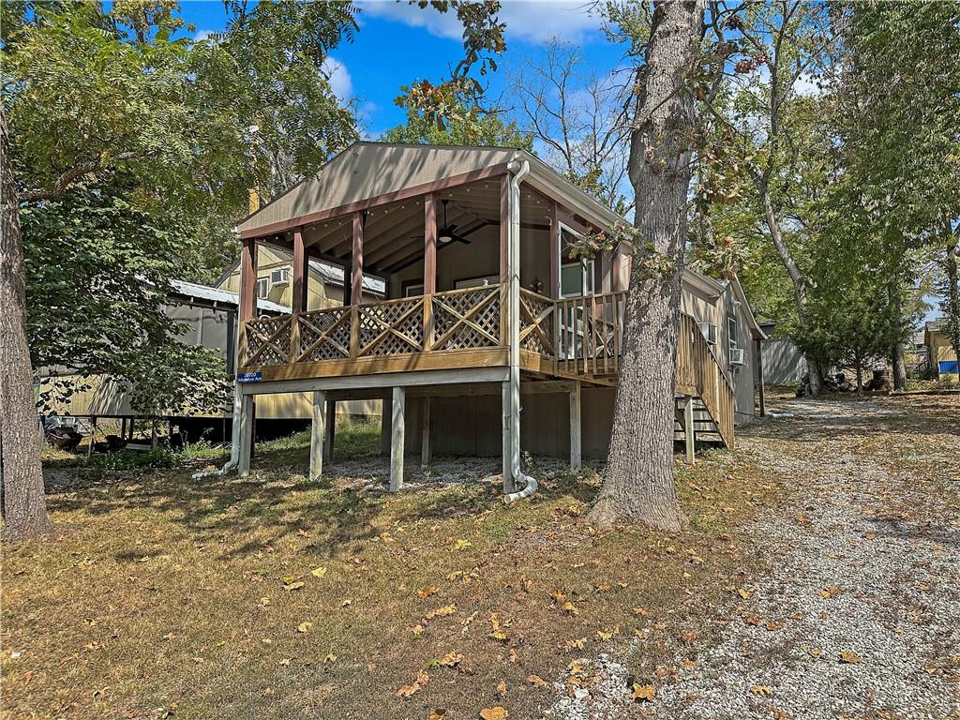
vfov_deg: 56.8
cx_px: 480
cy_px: 360
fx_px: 666
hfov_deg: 71.6
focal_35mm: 24
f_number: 1.78
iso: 80
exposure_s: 1/2882
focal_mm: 6.86
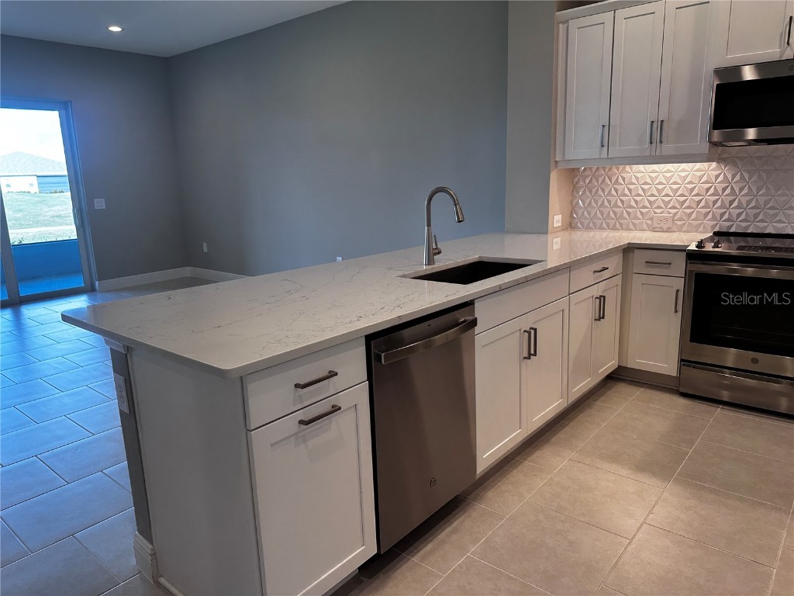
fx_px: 550
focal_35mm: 24
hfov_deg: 71.6
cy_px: 298
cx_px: 397
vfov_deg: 56.8
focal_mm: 6.86
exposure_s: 1/120
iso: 100
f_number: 1.78
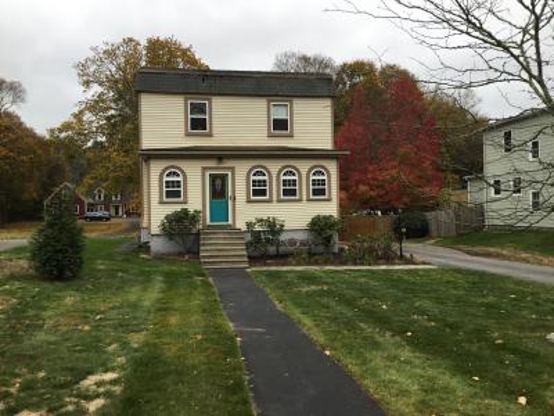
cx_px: 277
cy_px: 208
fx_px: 496
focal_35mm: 31
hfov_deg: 58.4
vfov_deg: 45.4
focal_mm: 3.3
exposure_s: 1/322
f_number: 2.4
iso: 25
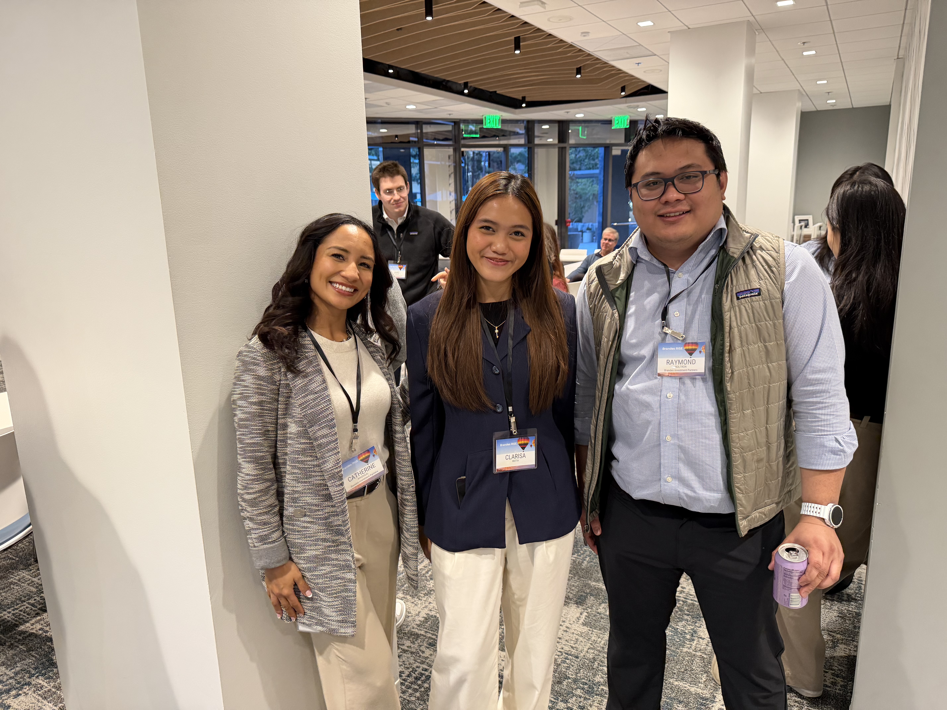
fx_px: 657
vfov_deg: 56.8
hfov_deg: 71.6
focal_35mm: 24
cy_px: 355
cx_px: 474
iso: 320
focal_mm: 6.76
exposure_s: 1/60
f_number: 1.78
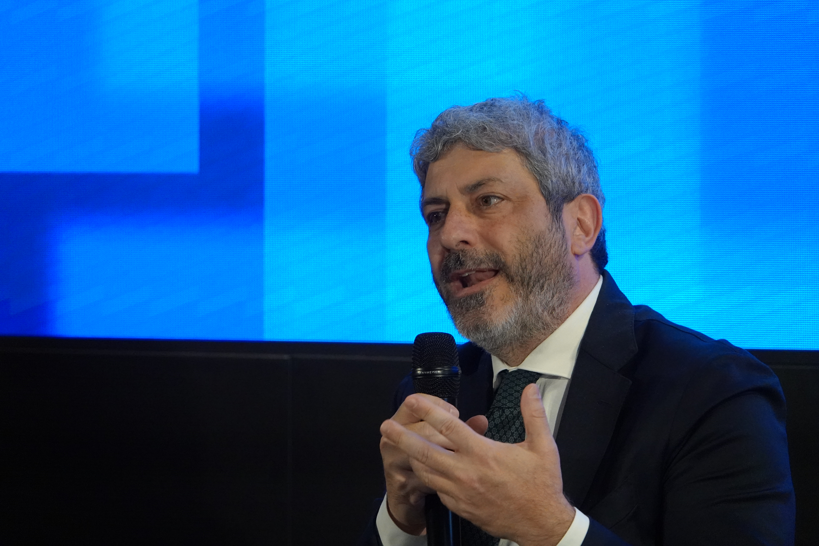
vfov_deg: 3.8
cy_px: 273
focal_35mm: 361
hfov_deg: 5.7
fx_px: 8212
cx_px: 410
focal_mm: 132.24
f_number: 4
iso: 2000
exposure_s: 1/250
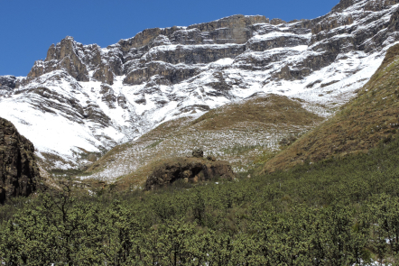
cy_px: 130
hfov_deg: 41.1
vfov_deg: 28.1
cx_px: 204
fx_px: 532
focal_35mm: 48
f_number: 8
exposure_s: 1/320
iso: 100
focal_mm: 8.1
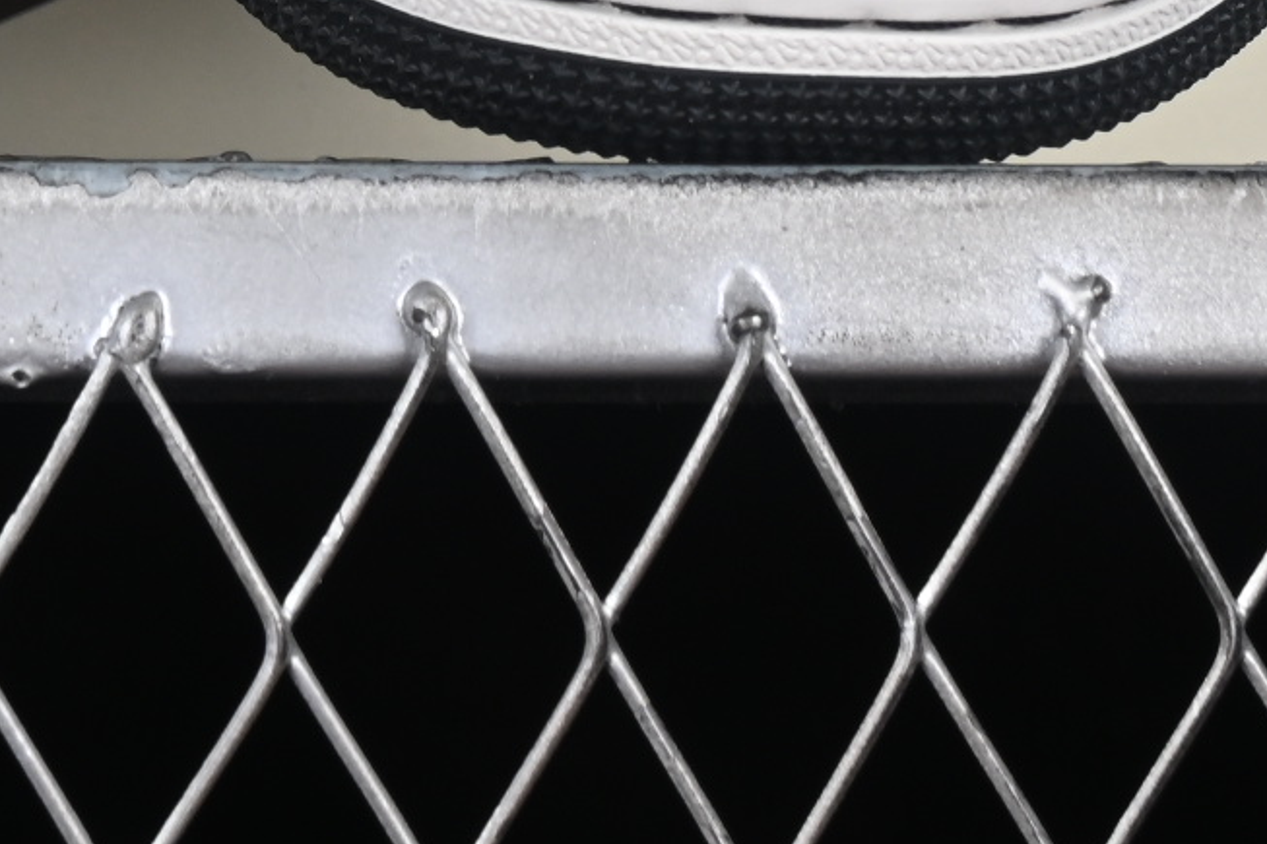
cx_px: 47
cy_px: -918
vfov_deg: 4.2
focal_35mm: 320
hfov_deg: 6.4
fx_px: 11259
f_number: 8
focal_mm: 50
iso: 160
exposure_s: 1/80
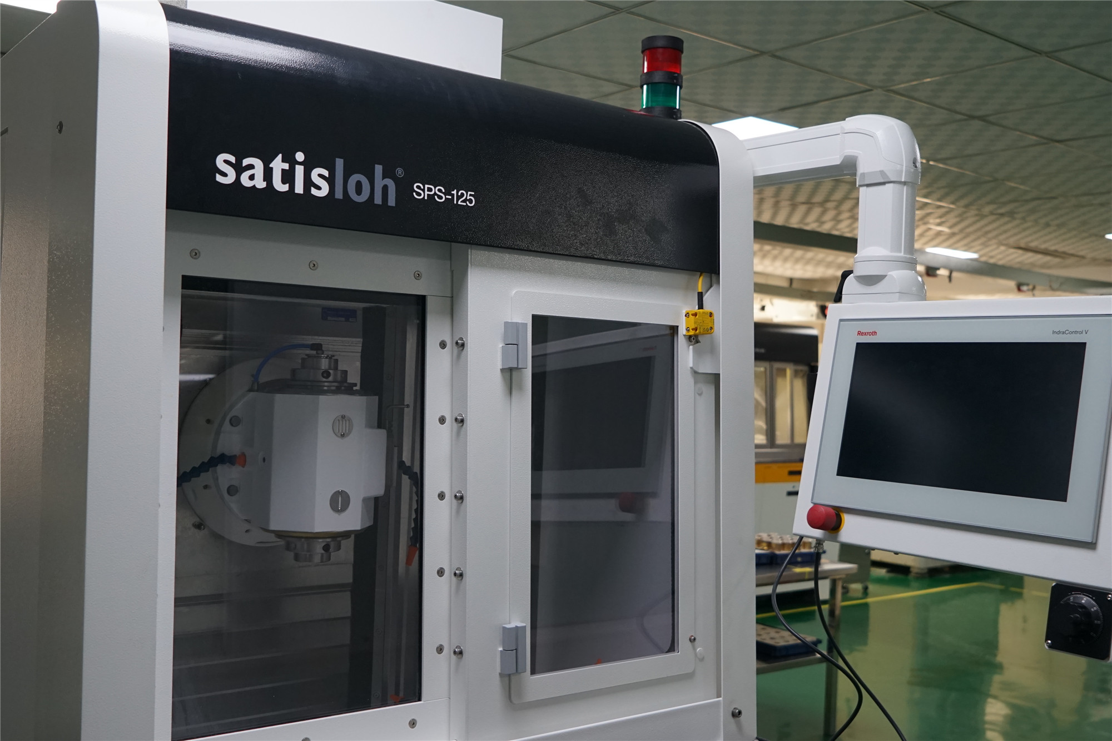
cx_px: 556
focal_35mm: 36
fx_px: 1112
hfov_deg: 53.1
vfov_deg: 36.9
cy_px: 370
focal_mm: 24
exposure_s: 1/160
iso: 800
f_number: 4
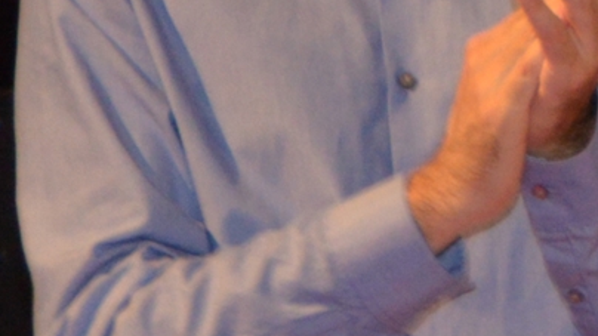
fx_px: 10367
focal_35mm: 654
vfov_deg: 1.9
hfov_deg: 3.2
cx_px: 1693
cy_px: 371
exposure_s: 1/100
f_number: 5.6
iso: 2000
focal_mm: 90
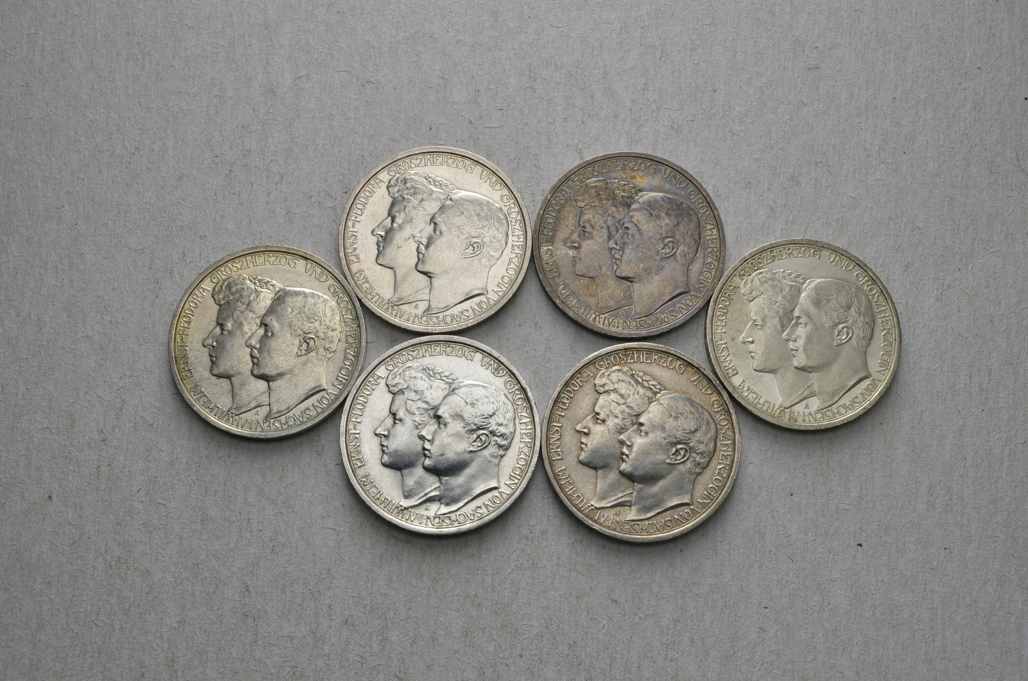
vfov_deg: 34.1
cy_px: 340
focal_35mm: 39
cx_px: 514
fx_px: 1111
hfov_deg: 49.6
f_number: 14
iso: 400
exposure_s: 1/200
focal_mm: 26
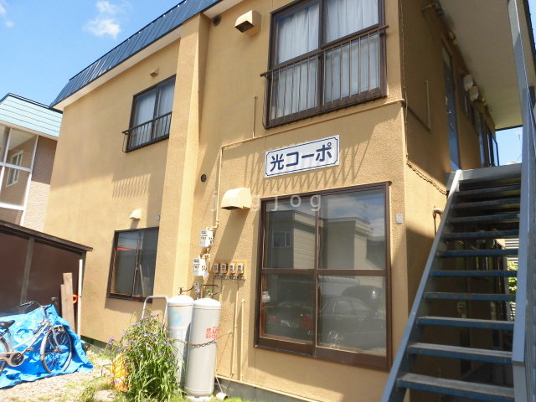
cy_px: 201
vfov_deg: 56.8
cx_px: 268
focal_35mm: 24
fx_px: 372
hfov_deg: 71.6
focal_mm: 4.3
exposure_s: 1/640
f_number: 3.1
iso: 100
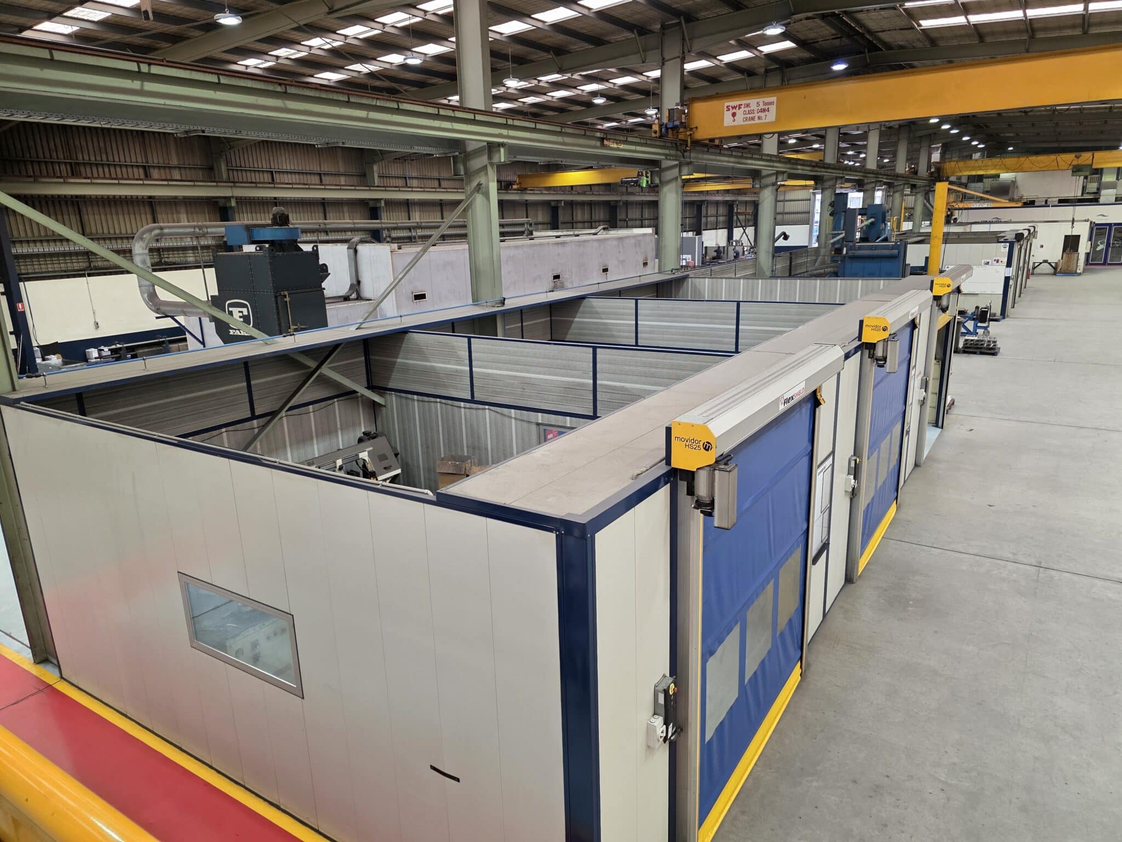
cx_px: 561
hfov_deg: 73.9
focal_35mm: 23
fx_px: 745
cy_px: 421
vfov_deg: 58.9
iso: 200
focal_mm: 6.3
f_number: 1.7
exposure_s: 1/180
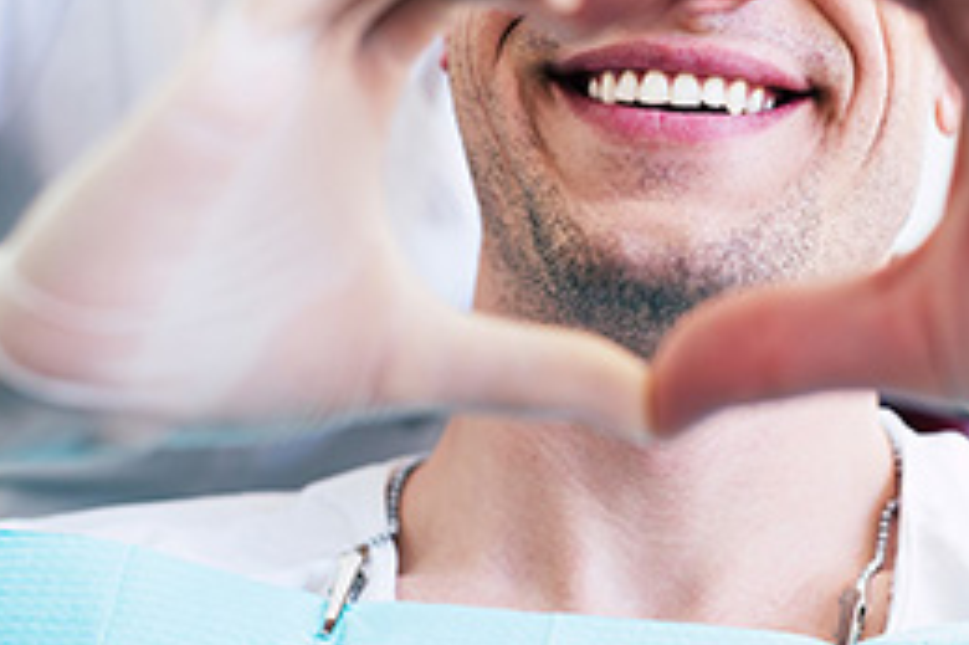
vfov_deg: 17.7
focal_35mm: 77
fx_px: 2071
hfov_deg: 26.1
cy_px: 237
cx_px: 689
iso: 640
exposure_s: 1/250
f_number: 2.8
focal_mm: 50
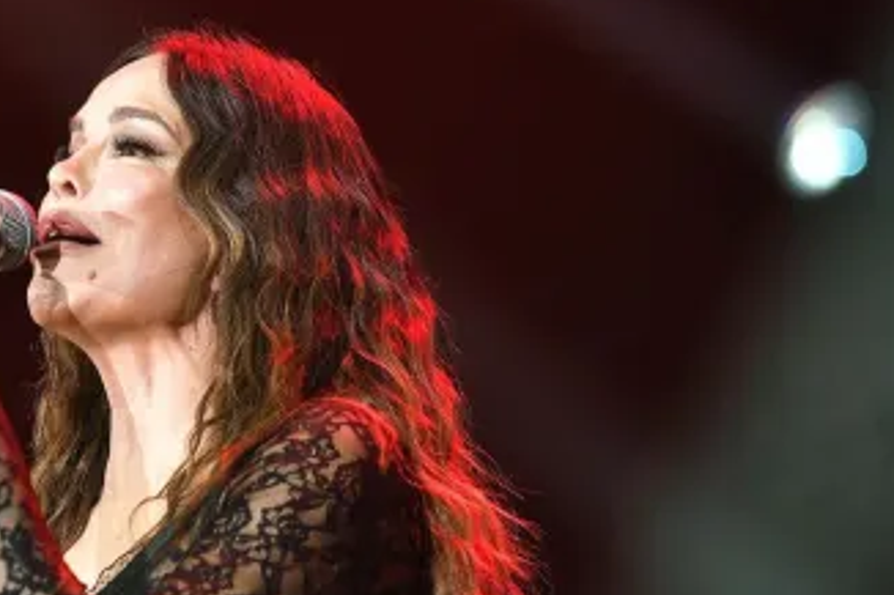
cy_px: 378
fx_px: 8687
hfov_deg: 5.9
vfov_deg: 3.9
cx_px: 156
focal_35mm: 350
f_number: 4
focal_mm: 150
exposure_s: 1/400
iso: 1000
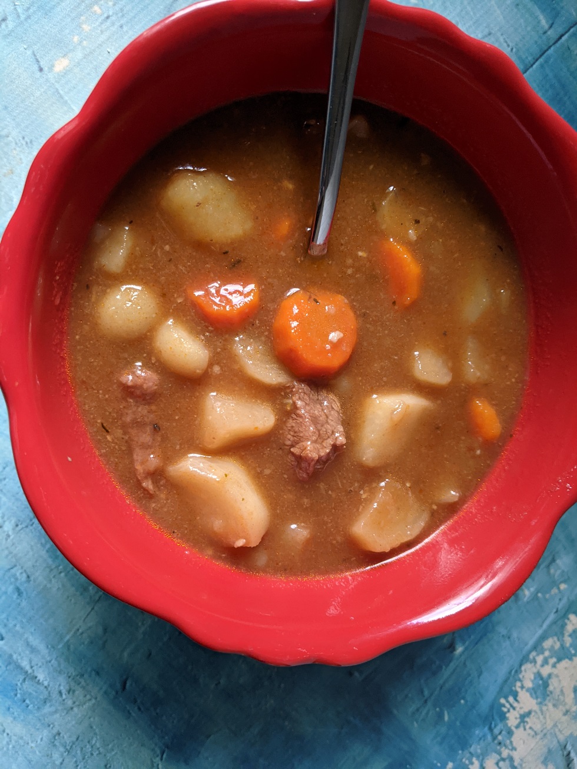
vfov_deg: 65.3
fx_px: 600
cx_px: 288
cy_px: 384
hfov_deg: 51.4
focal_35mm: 27
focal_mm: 4.44
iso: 397
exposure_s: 1/120
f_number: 1.8
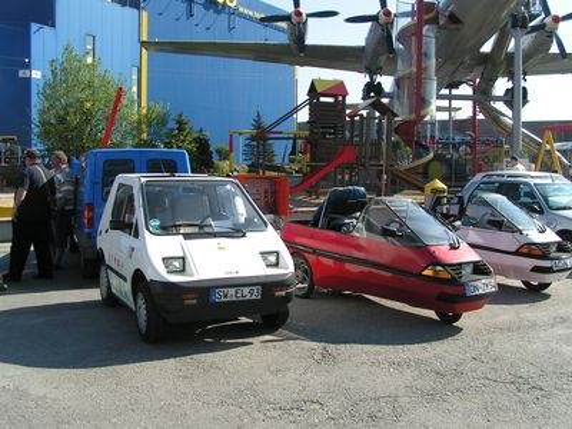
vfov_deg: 37.7
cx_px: 286
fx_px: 628
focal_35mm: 38
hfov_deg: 49.0
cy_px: 214
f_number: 5.6
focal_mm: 5.8
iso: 50
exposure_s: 1/320
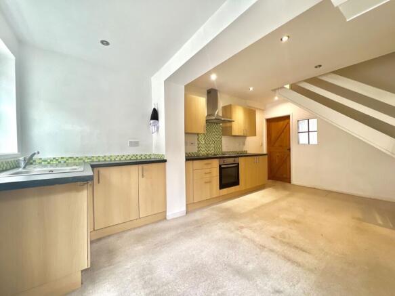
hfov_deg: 106.2
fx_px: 148
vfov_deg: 89.9
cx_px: 198
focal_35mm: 13
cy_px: 148
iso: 160
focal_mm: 1.57
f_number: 1.8
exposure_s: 1/50
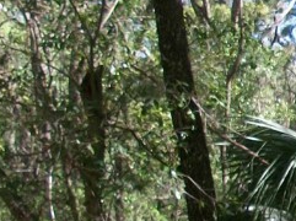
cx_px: 580
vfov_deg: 9.9
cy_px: 149
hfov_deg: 11.9
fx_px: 1272
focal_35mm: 149
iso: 80
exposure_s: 1/160
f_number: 3.1
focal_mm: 6.3
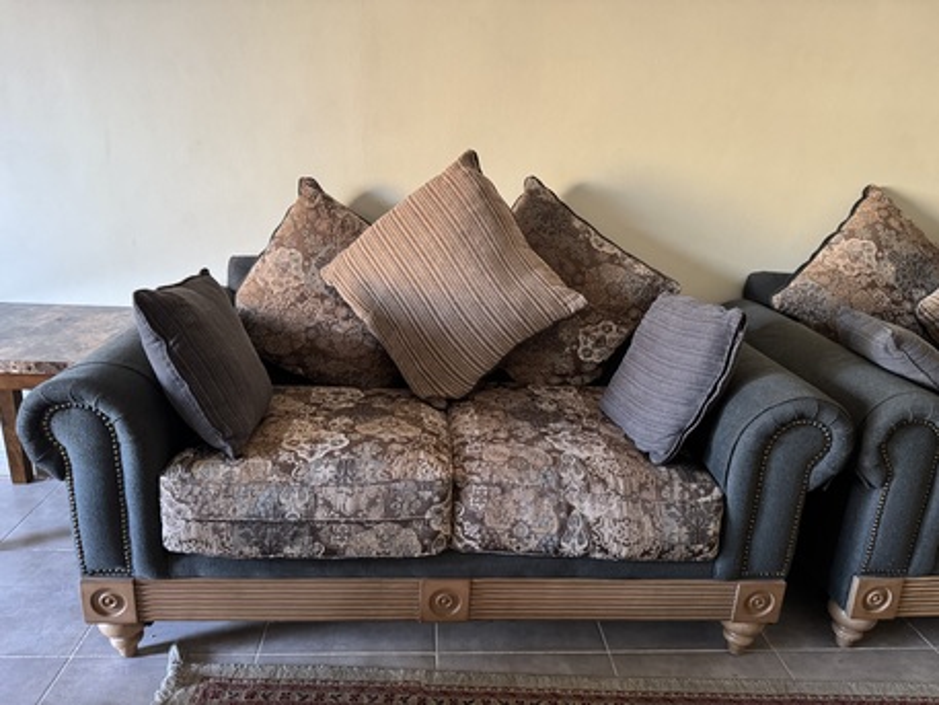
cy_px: 352
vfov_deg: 56.8
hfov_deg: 71.6
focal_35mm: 24
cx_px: 470
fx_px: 651
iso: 400
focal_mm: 6.76
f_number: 1.78
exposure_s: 1/60
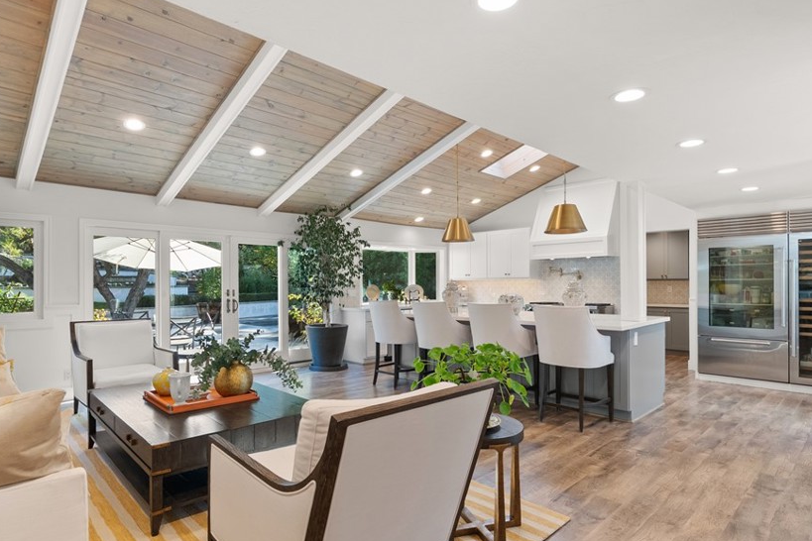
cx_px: 382
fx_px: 451
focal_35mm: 20
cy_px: 298
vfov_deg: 61.8
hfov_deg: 83.9
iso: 640
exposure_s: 1/10
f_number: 9
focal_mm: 16
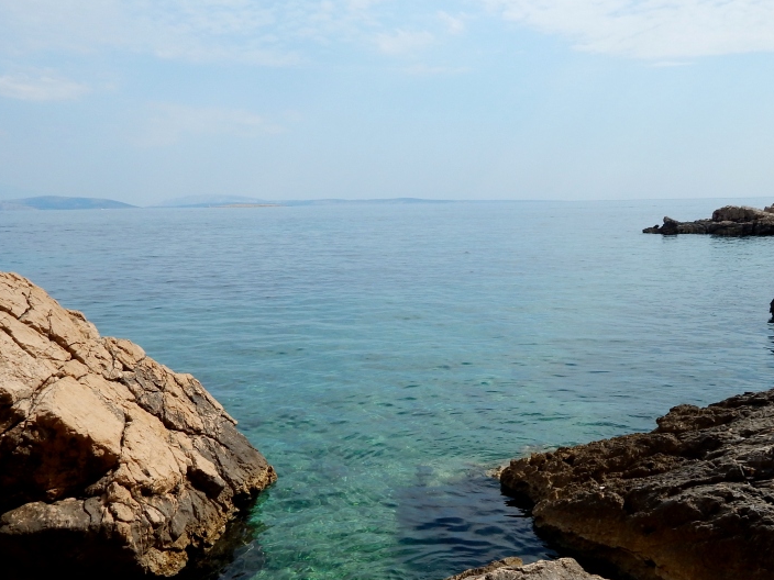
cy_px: 391
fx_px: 716
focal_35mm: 32
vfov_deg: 43.5
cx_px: 392
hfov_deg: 56.8
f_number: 6
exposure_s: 1/640
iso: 125
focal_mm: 4
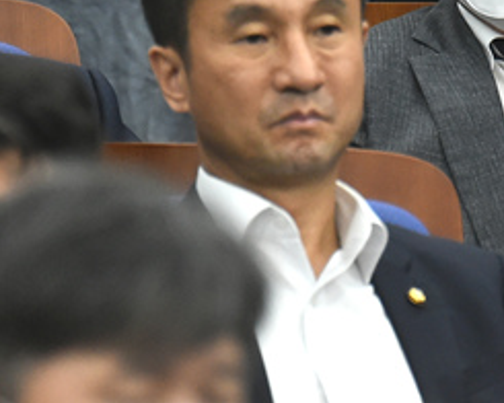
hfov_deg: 2.0
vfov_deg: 1.6
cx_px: 543
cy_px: 101
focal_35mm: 980
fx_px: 14618
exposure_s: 1/320
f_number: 6.3
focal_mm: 400
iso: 4000
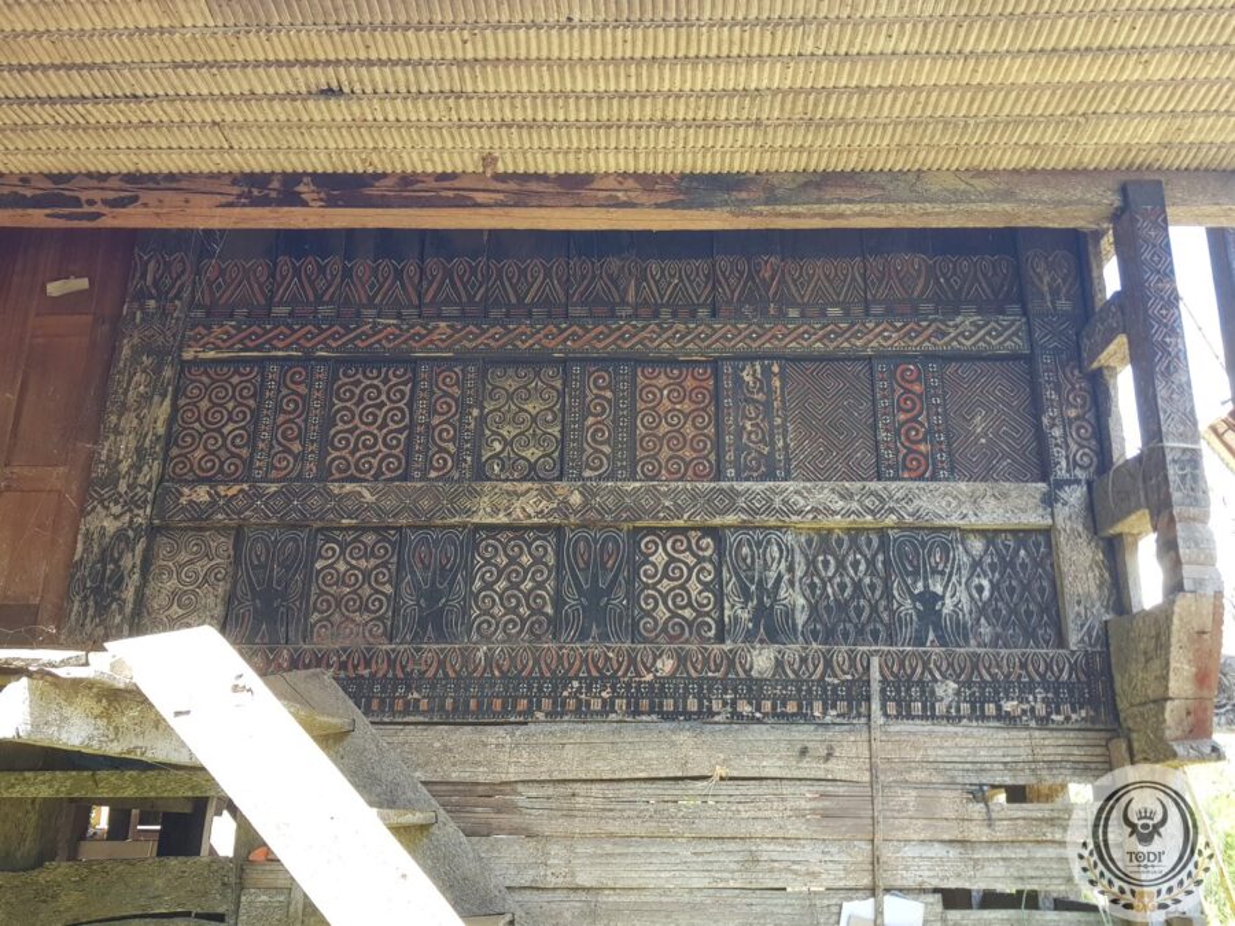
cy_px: 463
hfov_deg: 67.3
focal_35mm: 26
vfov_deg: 53.1
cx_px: 618
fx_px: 928
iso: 40
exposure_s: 1/115
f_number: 1.7
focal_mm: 4.3
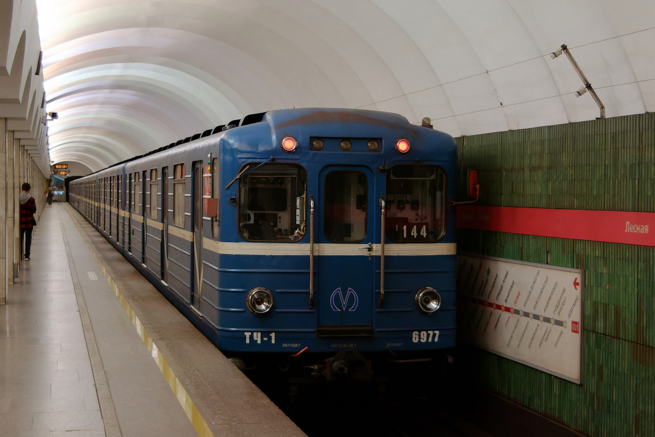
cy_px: 205
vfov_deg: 22.3
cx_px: 332
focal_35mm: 61
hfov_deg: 32.9
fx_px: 1110
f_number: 4.5
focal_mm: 34
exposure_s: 1/250
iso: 3200
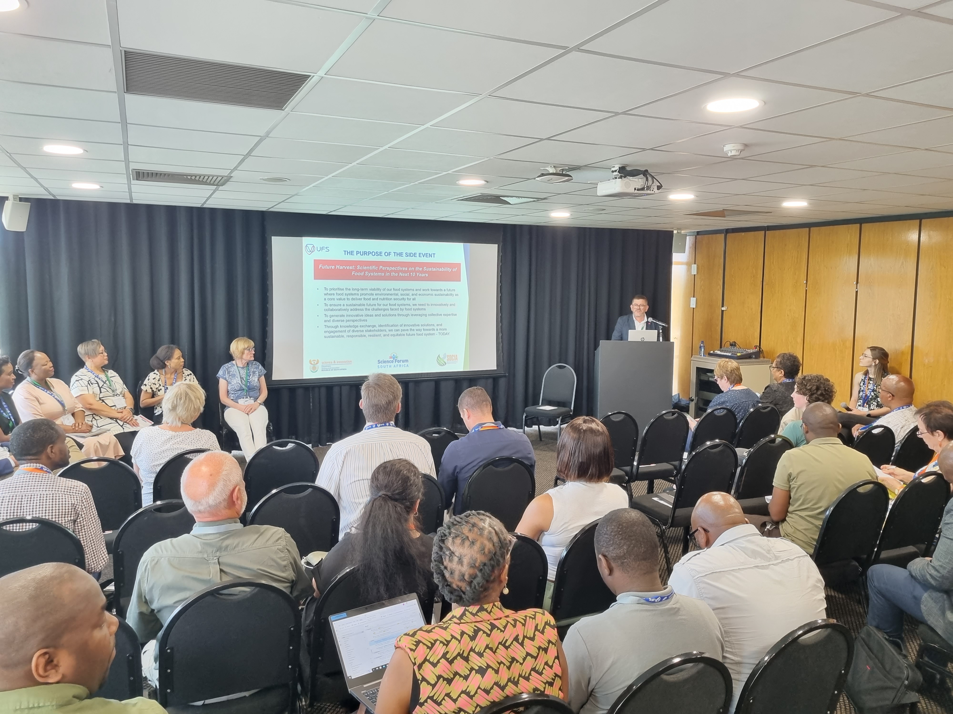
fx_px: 716
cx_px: 476
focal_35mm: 26
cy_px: 357
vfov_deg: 53.1
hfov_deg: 67.3
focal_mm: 5.4
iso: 500
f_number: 1.8
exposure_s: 1/50
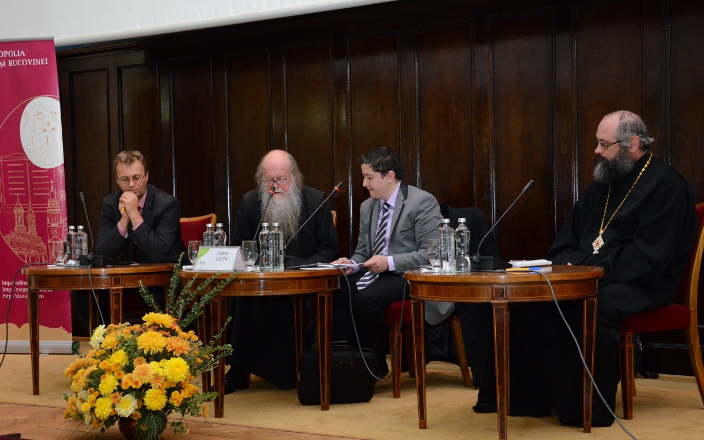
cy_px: 231
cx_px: 352
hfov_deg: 37.9
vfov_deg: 24.2
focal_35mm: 54
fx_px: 1027
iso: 3200
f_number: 5.6
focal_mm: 35
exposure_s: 1/100
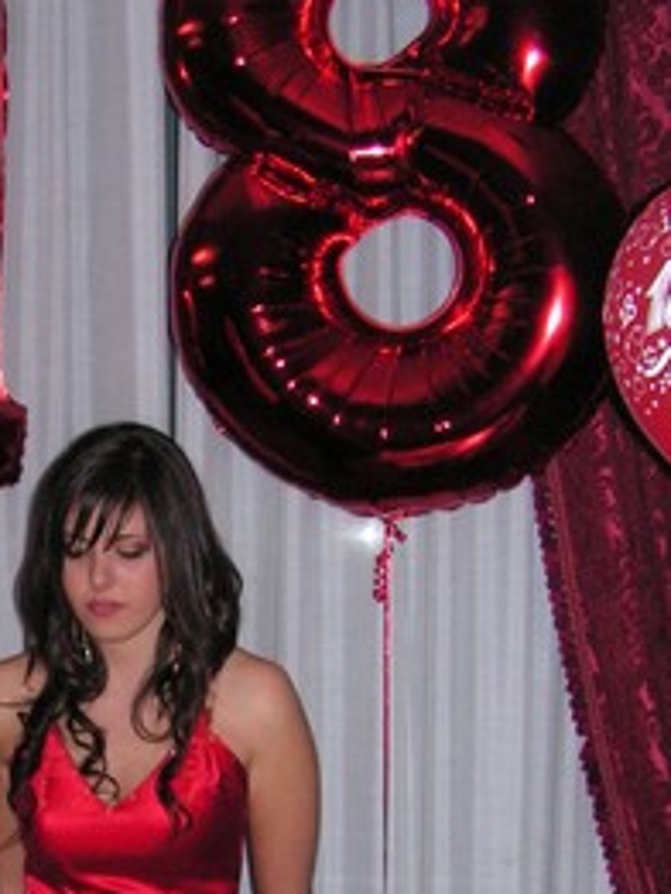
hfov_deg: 17.0
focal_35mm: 85
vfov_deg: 22.3
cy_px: 849
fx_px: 2195
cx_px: -10
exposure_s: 1/40
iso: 200
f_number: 3.2
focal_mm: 6.2
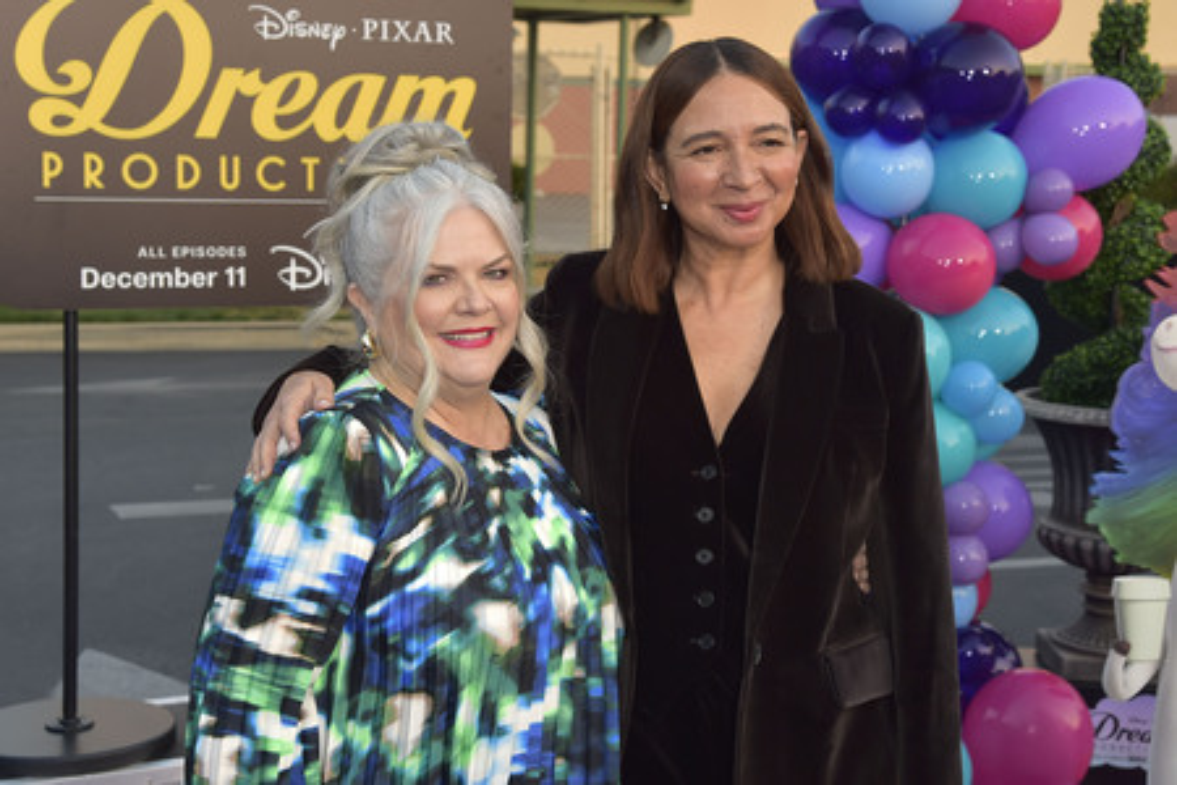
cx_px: 588
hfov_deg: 39.6
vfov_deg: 27.0
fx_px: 1635
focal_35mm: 50
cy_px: 392
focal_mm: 50
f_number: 6.3
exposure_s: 1/250
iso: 640
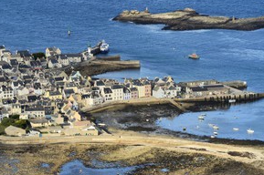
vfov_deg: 6.5
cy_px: 100
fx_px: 1546
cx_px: 95
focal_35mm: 211
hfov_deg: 9.8
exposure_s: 1/800
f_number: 8
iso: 400
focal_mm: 145
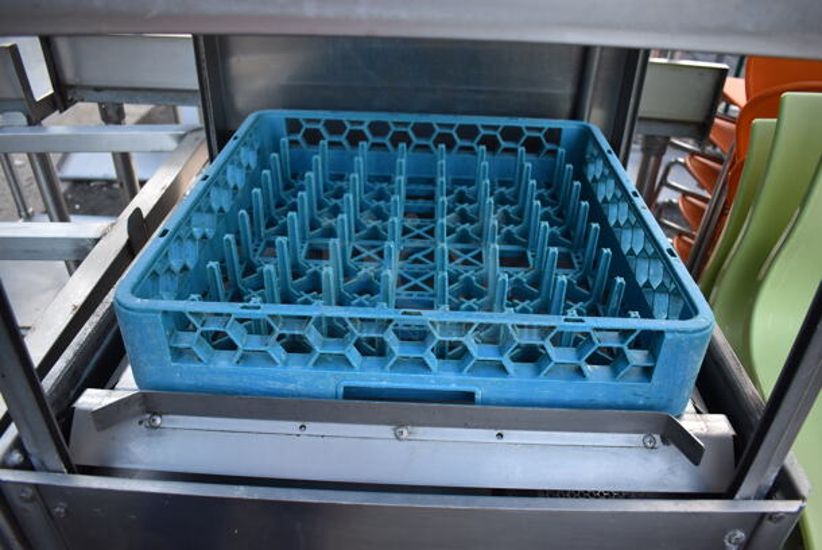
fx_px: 617
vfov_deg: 48.0
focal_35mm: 27
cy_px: 275
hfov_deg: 67.3
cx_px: 411
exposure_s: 1/250
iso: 720
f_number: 3.5
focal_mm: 18
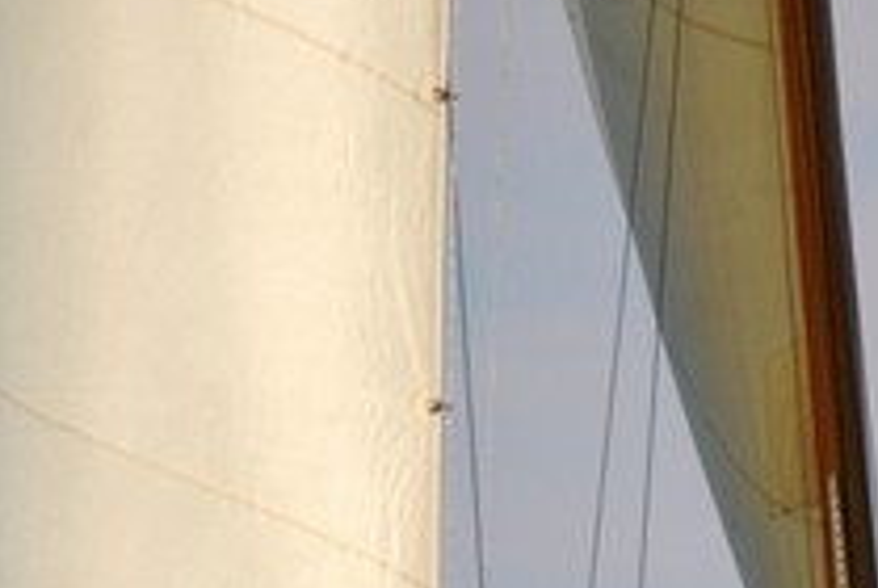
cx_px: 395
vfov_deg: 1.1
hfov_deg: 1.6
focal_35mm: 1288
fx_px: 31457
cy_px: 554
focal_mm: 200
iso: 200
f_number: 5.6
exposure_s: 1/1250
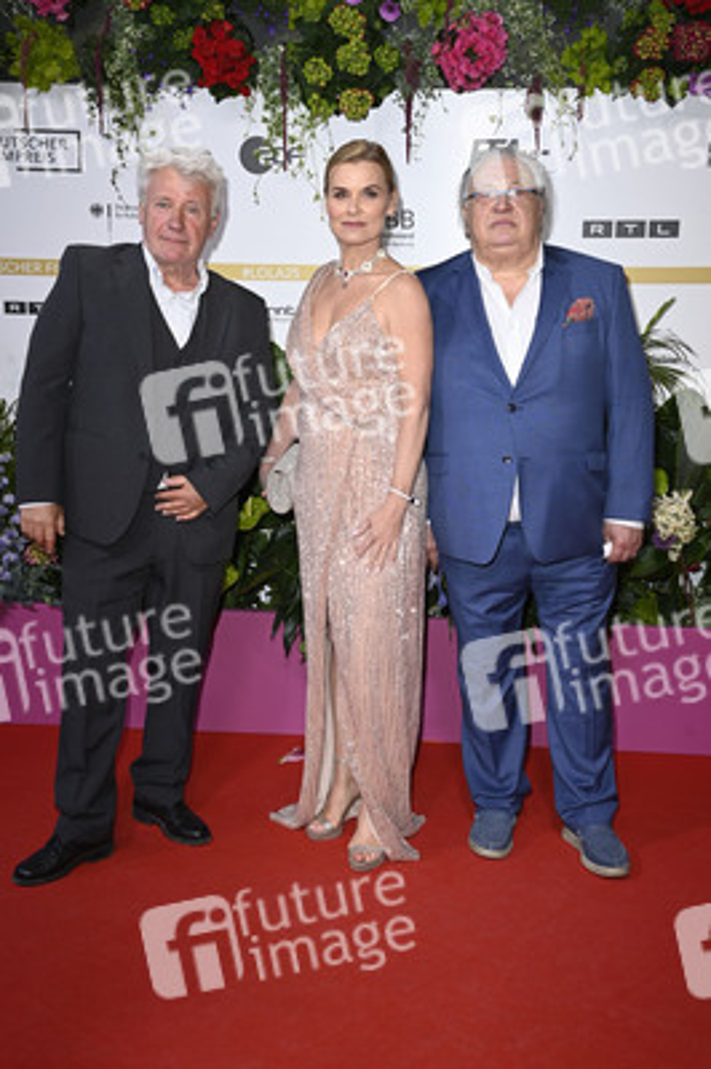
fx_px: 1424
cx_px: 356
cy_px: 534
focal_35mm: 48
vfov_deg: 41.1
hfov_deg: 28.0
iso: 640
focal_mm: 48
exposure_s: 1/250
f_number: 6.3
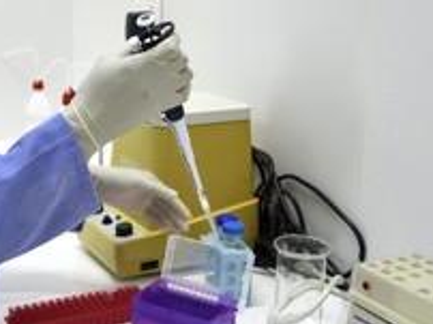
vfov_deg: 24.3
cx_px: 94
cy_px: 112
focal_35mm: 60
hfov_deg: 31.5
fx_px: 750
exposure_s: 1/40
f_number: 5
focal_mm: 30
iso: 800
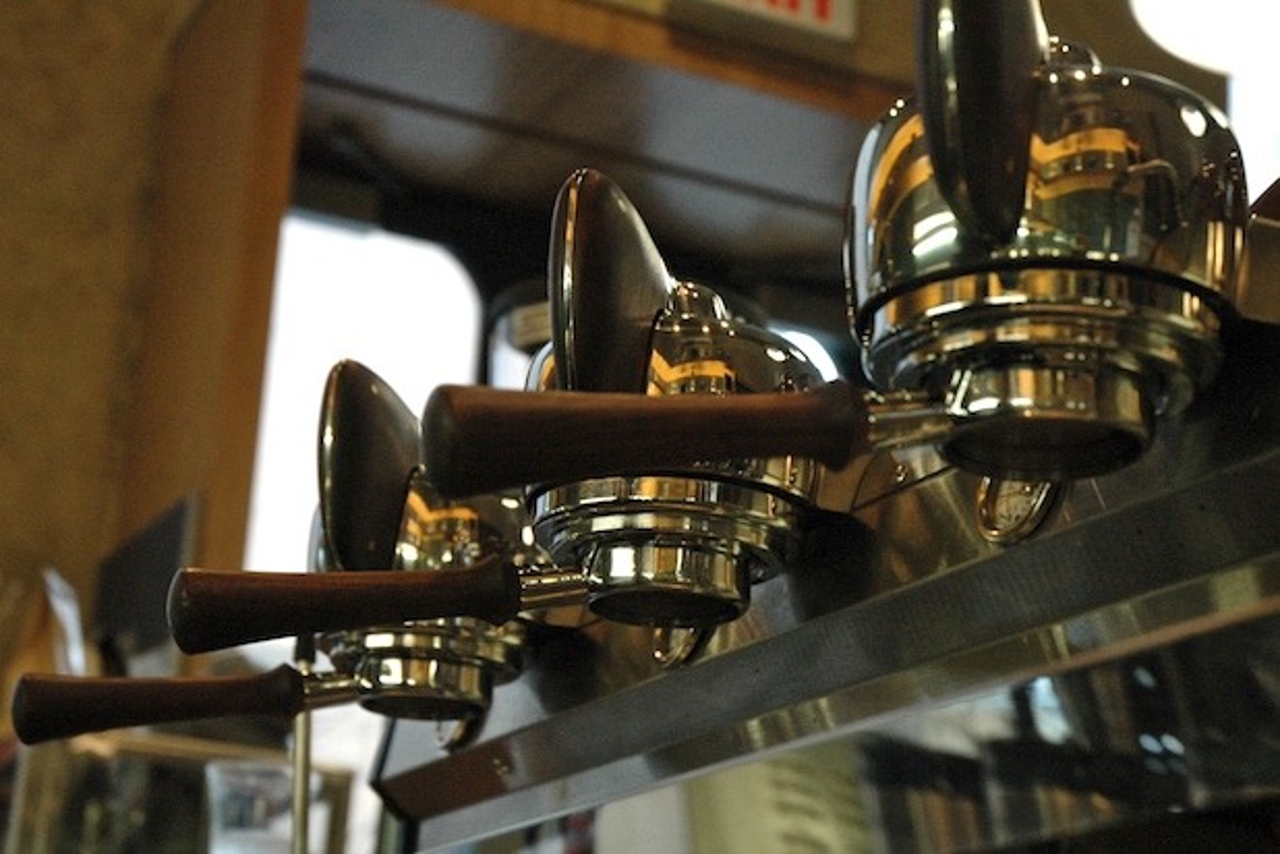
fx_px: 2346
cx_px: 640
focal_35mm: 66
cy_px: 427
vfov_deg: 20.6
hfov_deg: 30.5
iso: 1000
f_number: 4.5
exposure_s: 1/125
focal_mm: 44
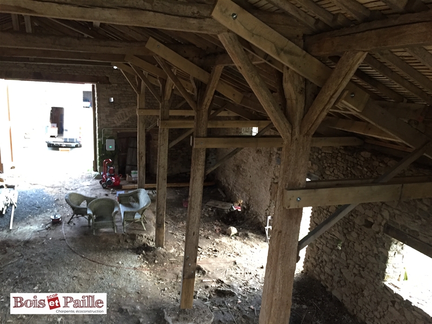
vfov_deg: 48.2
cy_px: 162
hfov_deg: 61.7
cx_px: 216
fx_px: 362
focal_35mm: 29
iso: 250
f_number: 2.2
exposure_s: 1/33
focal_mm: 4.15
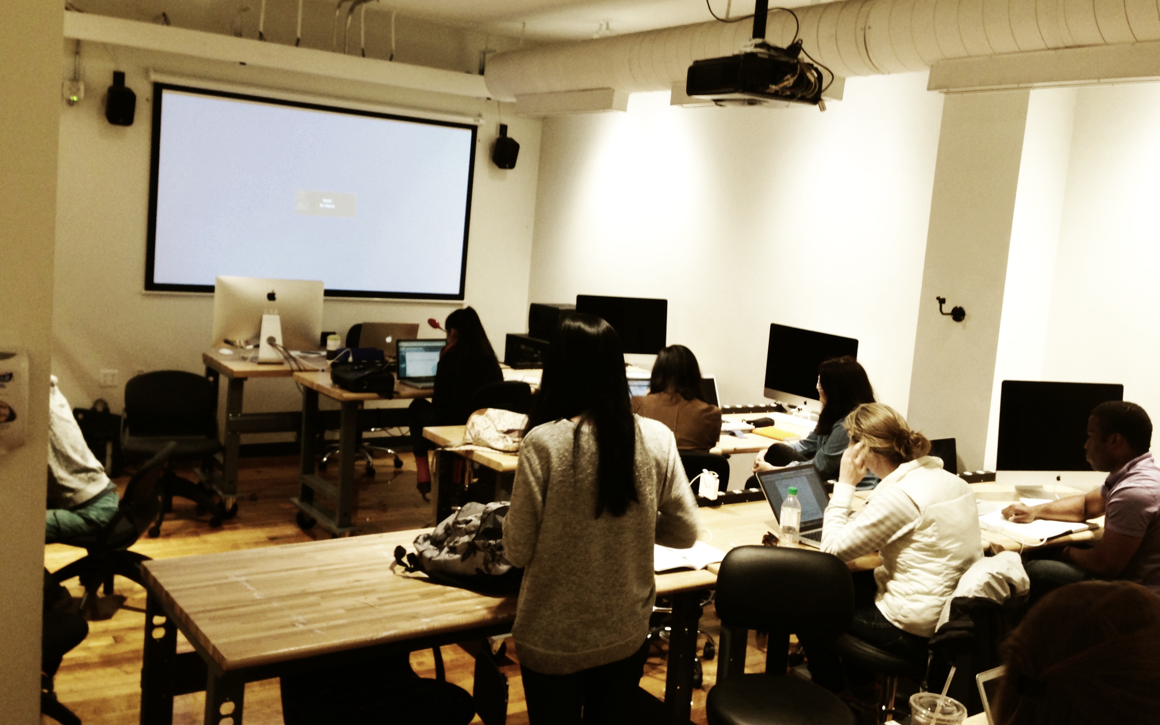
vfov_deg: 35.3
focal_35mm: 36
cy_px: 319
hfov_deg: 54.0
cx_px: 585
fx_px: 1138
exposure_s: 1/20
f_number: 2.4
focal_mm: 4.13
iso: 100
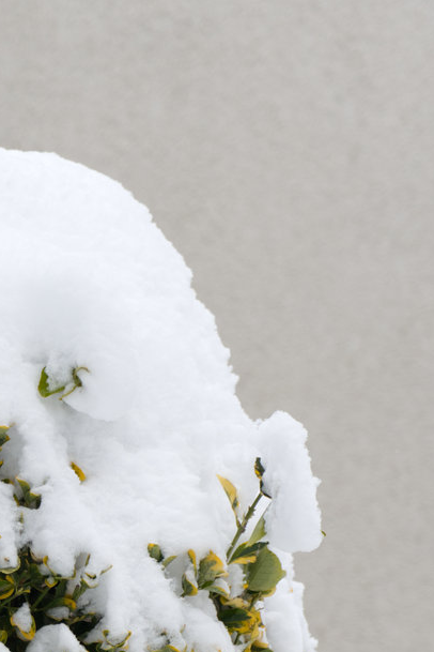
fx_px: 3327
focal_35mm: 184
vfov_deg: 11.0
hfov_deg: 7.4
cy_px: 753
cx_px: -112
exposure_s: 1/1250
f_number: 4
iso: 400
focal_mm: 70
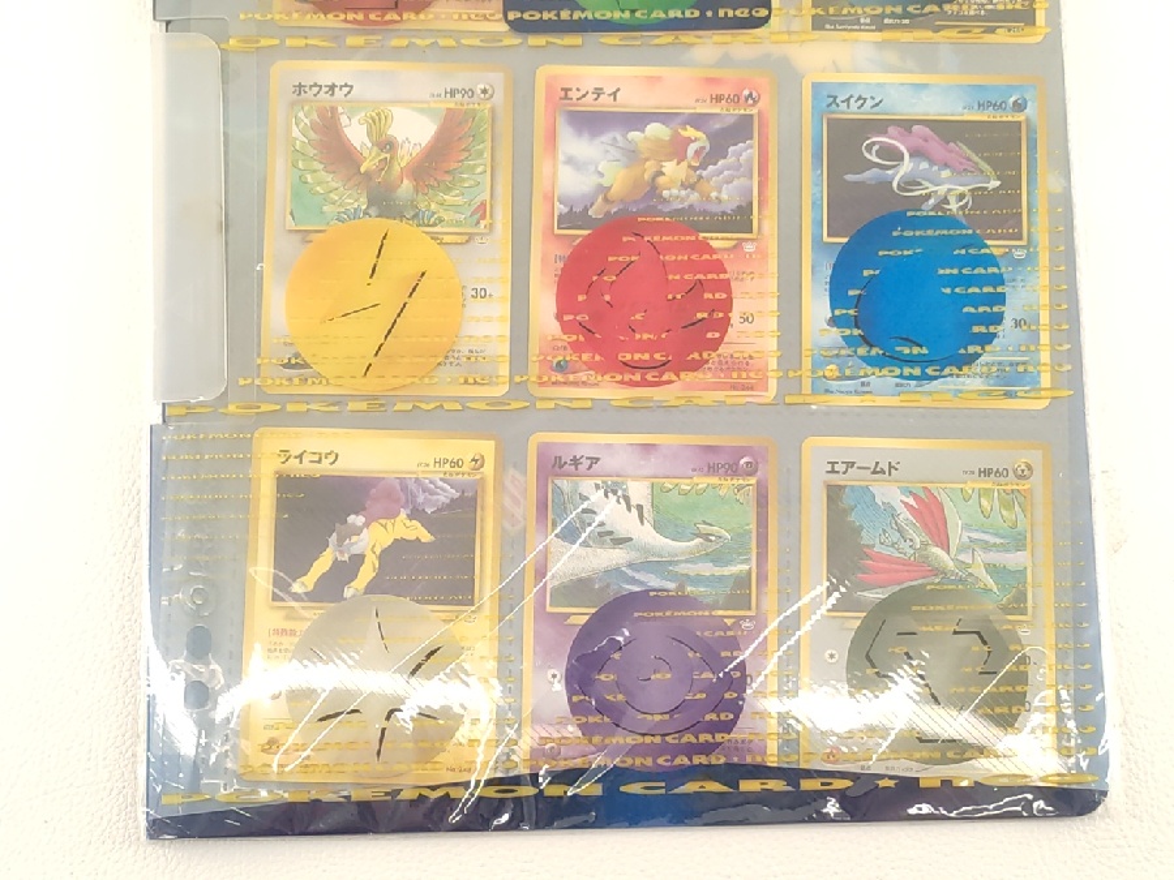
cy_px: 440
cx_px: 587
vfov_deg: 53.1
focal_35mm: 26
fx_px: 882
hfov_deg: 67.3
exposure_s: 1/100
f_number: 1.79
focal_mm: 4.74
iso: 177
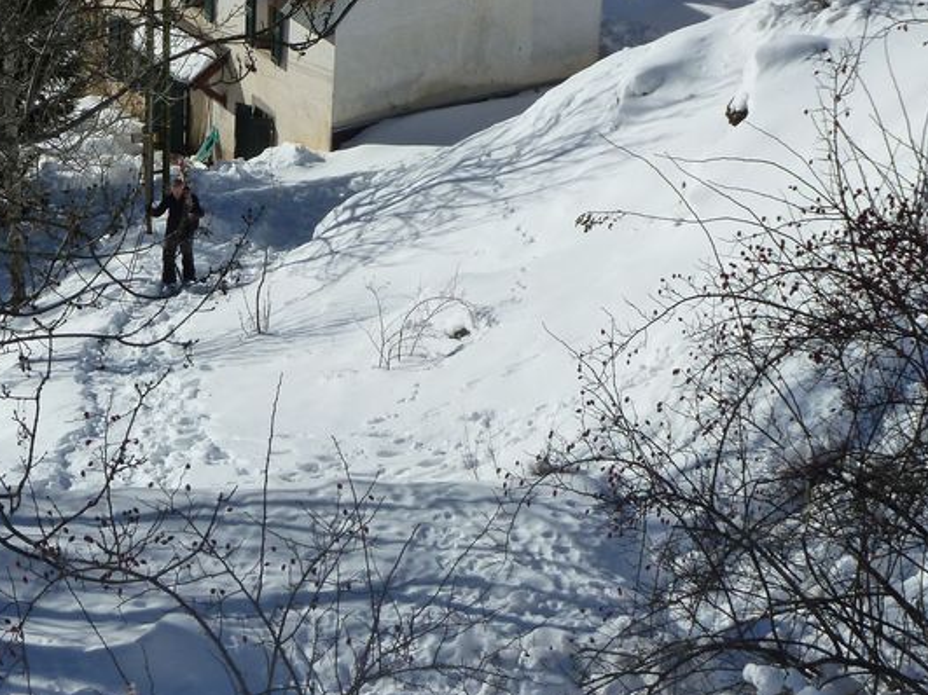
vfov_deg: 14.6
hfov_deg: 19.3
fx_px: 2707
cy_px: 182
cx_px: 253
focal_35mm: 101
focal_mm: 11
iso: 125
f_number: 5.6
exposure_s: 1/1000
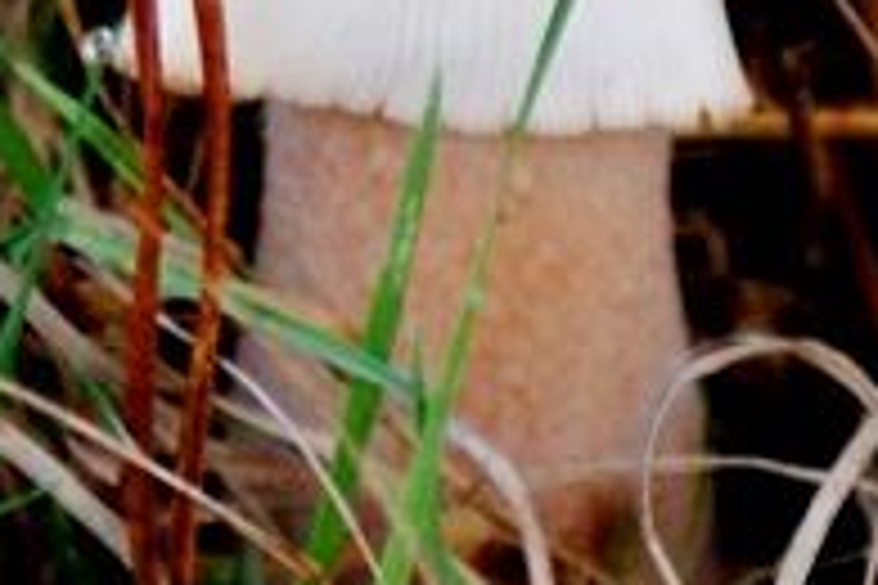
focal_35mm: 626
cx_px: 374
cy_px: -243
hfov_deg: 3.3
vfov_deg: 2.2
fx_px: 15266
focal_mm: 70
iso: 250
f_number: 5.6
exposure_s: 1/125
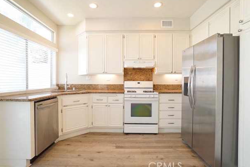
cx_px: 125
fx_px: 118
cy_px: 83
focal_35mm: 17
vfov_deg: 70.5
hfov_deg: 93.2
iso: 800
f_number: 8
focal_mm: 11
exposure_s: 1/60
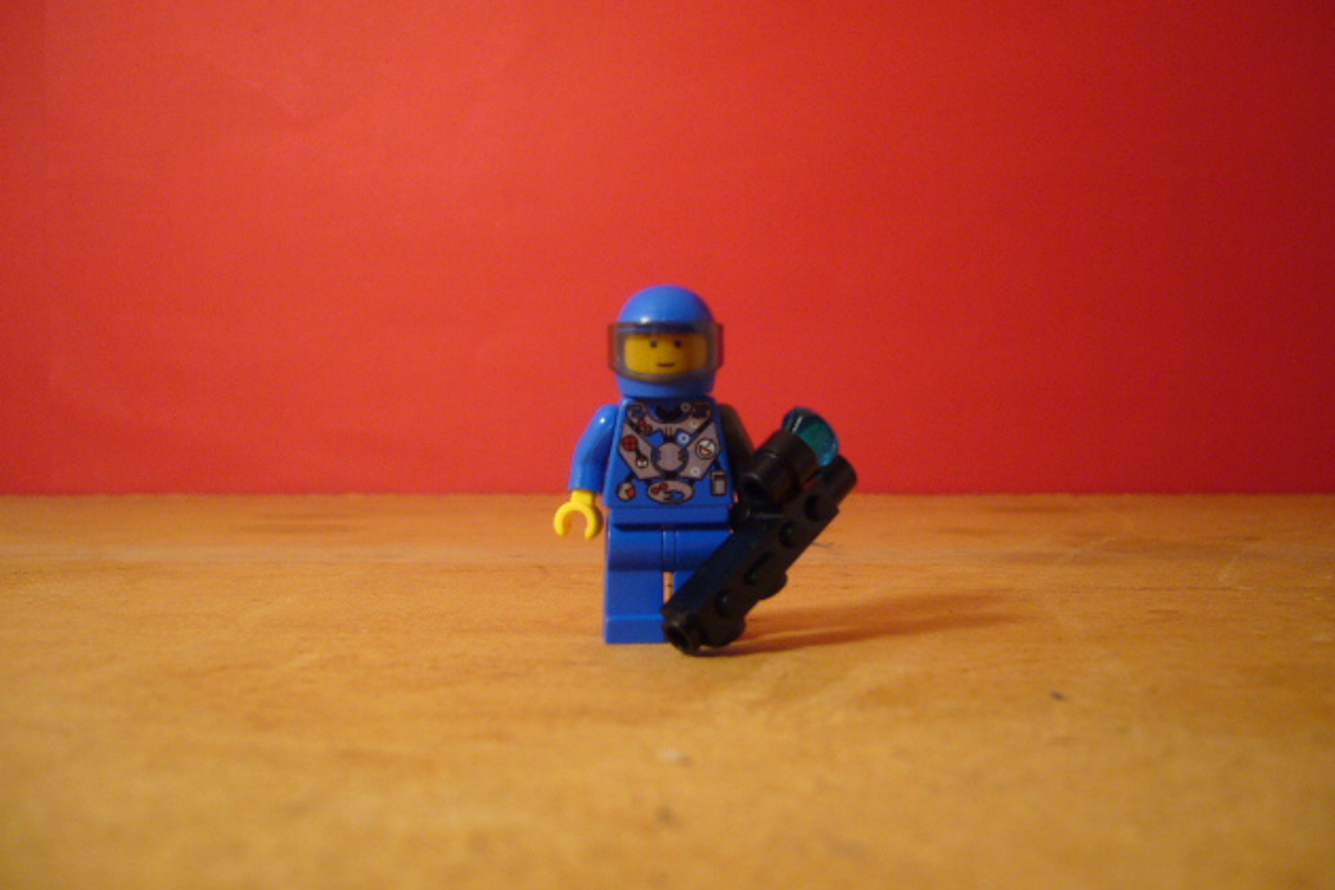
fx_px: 1372
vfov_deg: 35.9
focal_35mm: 37
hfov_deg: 51.9
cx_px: 674
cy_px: 437
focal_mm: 5.8
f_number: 2.8
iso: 100
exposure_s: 1/20
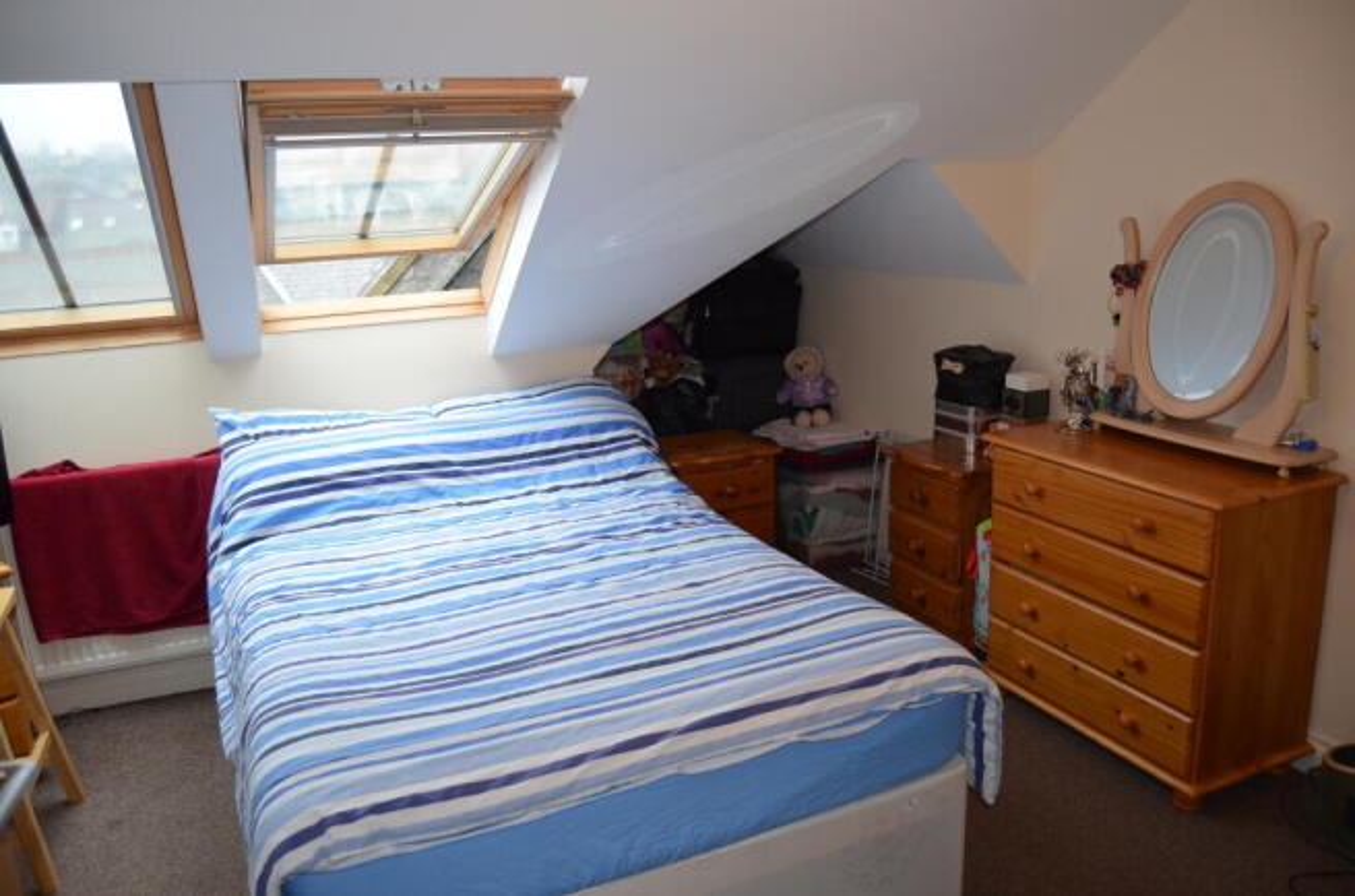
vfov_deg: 47.7
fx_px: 1014
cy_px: 448
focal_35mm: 27
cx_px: 678
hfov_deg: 67.5
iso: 560
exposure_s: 1/60
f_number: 3.5
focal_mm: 18
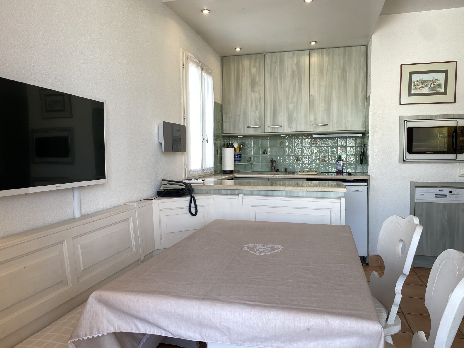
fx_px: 349
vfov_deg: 53.1
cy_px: 174
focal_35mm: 26
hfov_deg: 67.3
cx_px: 232
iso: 32
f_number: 1.8
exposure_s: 1/100
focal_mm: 4.25
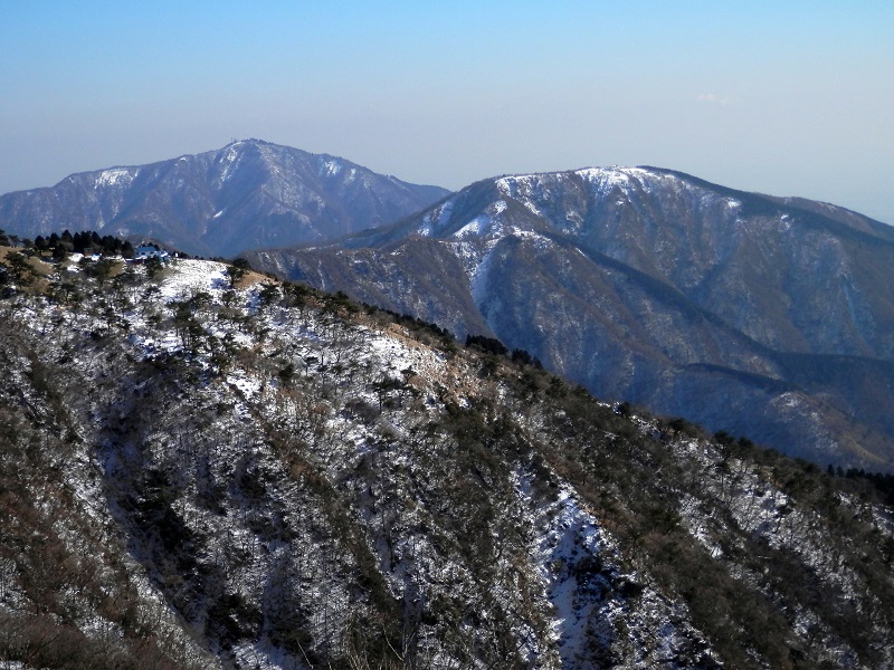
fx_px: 1550
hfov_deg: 32.2
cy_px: 335
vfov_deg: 24.4
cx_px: 447
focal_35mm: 60
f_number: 12
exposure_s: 1/160
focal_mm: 10.8
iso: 80
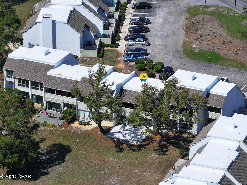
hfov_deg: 11.9
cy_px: 92
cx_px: 124
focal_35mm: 166
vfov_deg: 8.9
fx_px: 1184
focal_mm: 30.71
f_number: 3.4
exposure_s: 1/1000
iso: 100
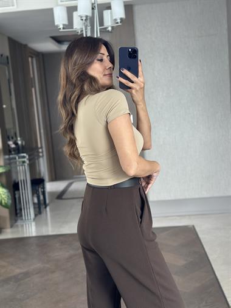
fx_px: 427
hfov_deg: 30.3
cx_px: 116
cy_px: 154
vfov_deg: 39.6
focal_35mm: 48
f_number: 1.78
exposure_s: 1/79
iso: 125
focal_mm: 6.86
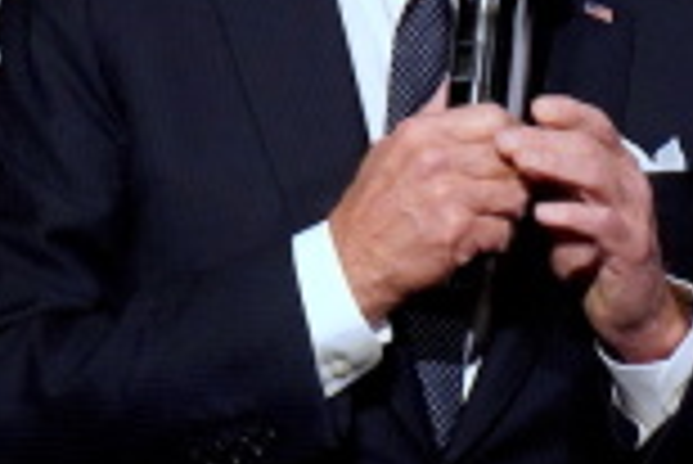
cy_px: 32
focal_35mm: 759
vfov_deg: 1.8
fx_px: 14633
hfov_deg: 2.7
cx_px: 788
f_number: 6.3
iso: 6400
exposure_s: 1/200
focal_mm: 173
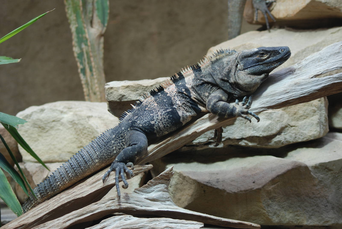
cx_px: 171
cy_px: 114
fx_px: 999
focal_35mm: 105
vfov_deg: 13.1
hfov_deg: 19.4
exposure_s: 1/125
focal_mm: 70
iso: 200
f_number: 4
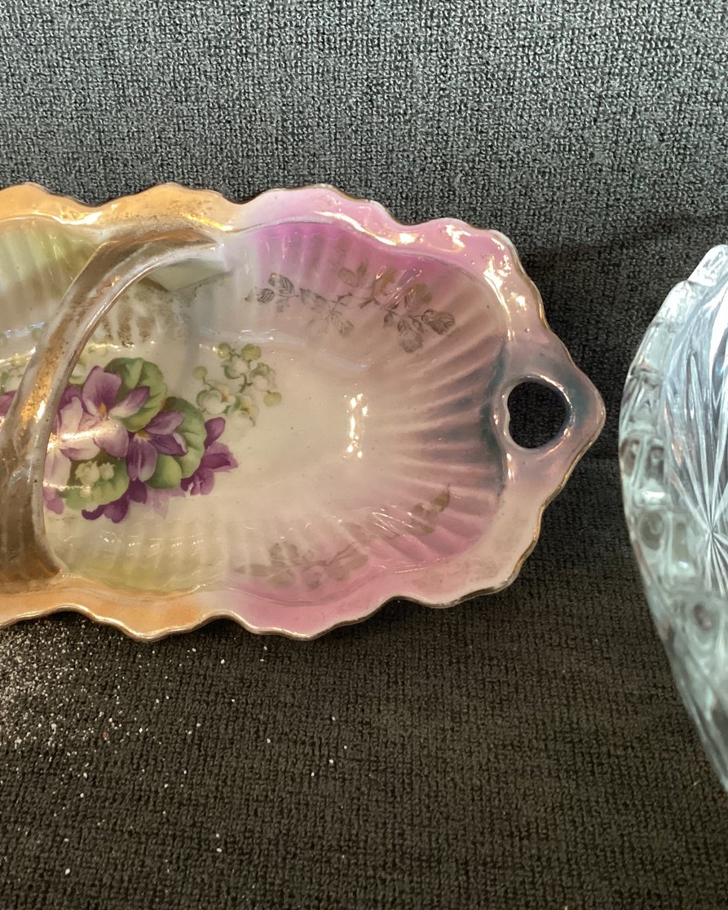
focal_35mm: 41
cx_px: 219
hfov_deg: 36.0
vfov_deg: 44.8
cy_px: 450
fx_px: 1105
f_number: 2.4
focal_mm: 3.3
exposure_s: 1/60
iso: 320
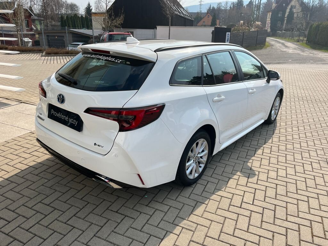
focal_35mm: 26
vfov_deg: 53.1
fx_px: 246
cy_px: 123
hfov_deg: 67.3
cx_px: 164
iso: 50
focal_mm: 5.1
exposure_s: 1/3413
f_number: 1.6
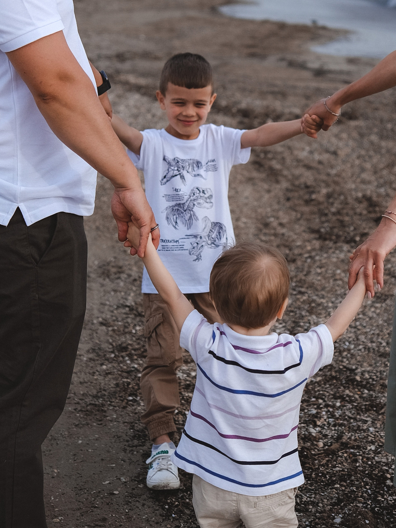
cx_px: 254
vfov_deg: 25.4
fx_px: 1159
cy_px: 150
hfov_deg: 19.3
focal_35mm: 76
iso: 160
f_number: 1.4
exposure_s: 1/5000
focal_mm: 23
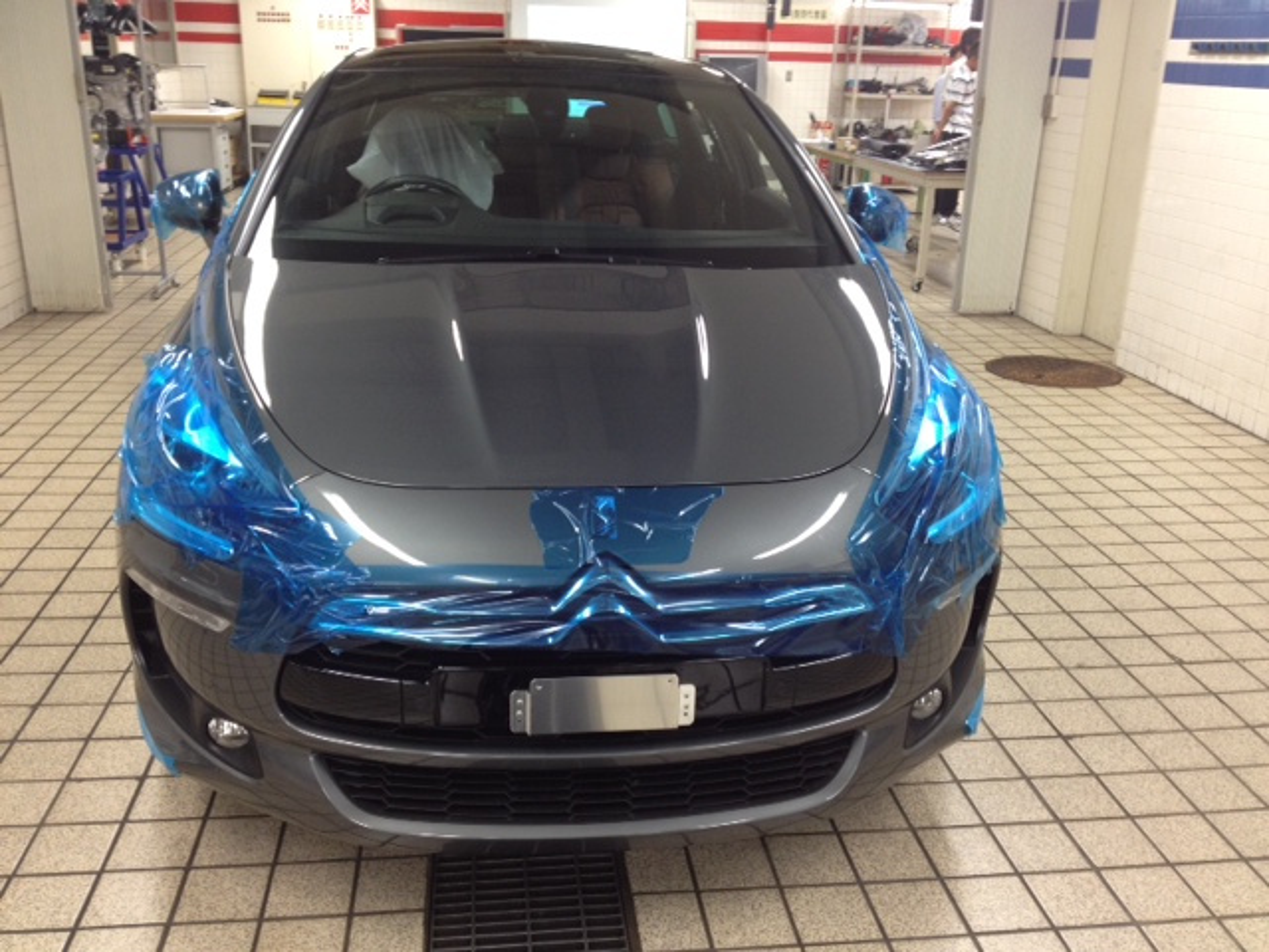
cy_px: 476
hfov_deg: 52.6
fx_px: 1283
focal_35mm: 35
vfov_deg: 40.7
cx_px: 634
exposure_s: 1/20
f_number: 2.4
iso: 80
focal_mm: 4.28
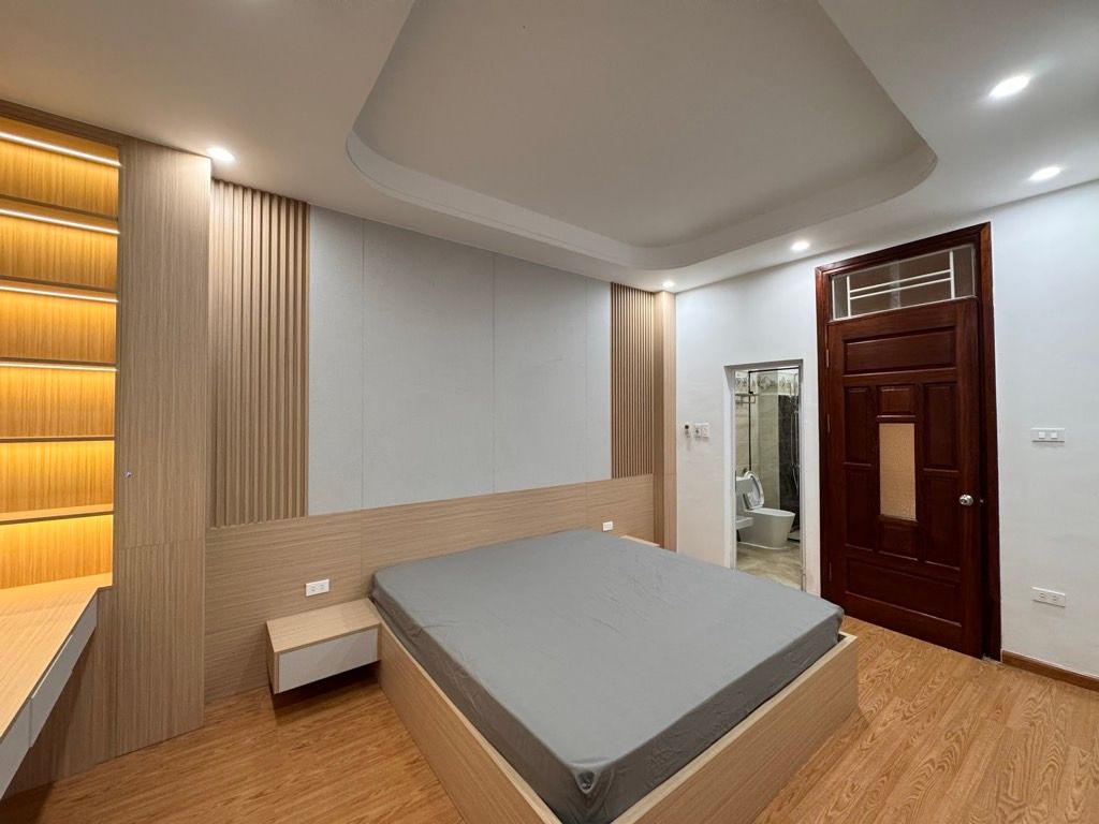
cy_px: 412
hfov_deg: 102.1
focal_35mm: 14
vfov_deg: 85.7
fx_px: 444
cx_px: 550
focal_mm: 2.22
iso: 250
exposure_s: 1/100
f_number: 2.2
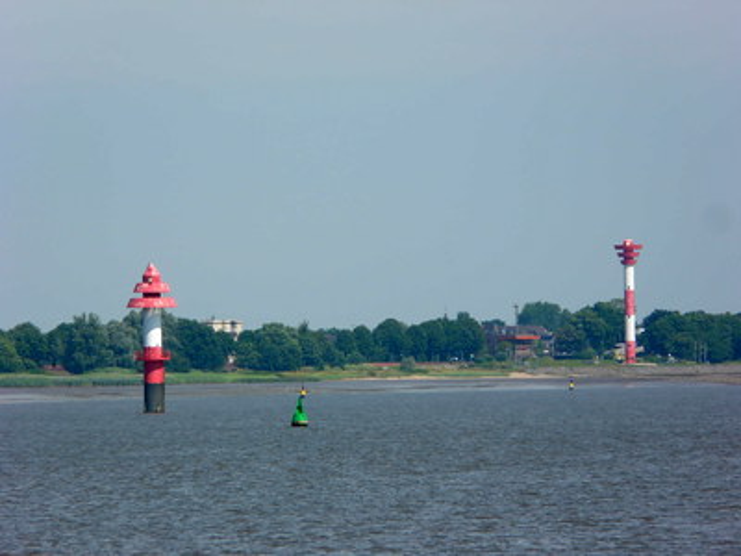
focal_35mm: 504
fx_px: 10789
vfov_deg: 3.0
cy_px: 278
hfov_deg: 3.9
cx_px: 370
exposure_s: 1/500
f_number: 6.3
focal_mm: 82.8
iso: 100
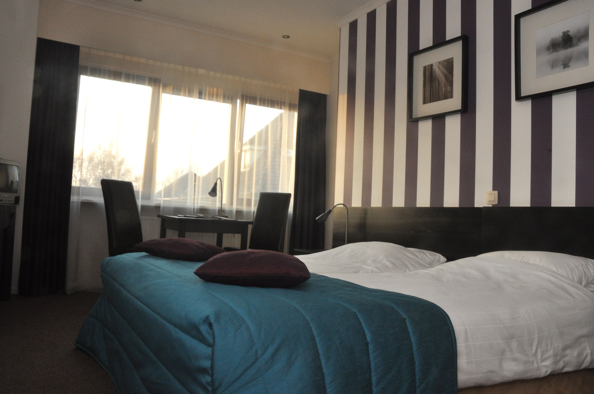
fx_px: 445
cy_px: 197
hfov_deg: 67.4
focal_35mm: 27
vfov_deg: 47.8
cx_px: 297
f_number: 18
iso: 800
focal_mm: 18
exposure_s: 1/6
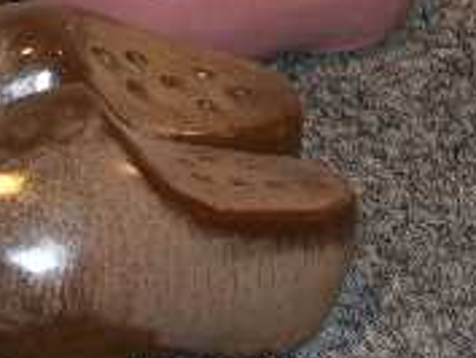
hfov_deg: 9.5
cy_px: -100
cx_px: -325
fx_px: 2738
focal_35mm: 199
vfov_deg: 7.4
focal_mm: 11.5
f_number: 3.4
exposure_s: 1/30
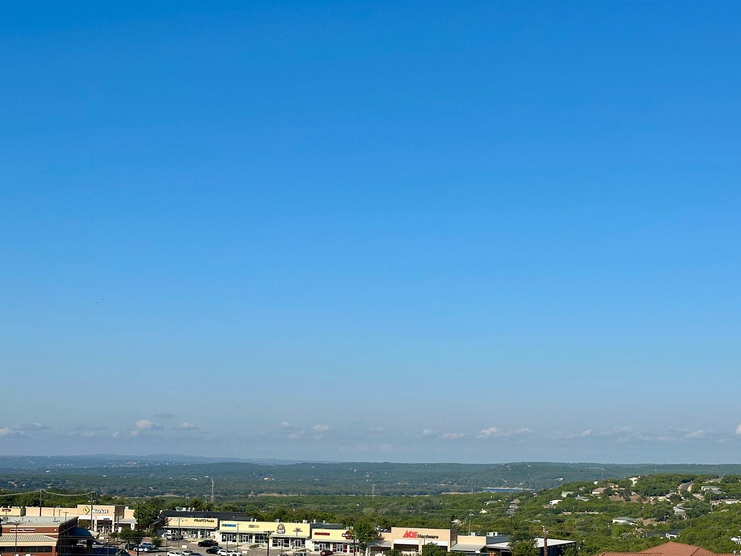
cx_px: 392
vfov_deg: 24.4
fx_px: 1285
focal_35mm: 60
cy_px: 345
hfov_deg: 32.2
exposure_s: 1/6623
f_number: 1.78
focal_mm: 6.86
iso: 64
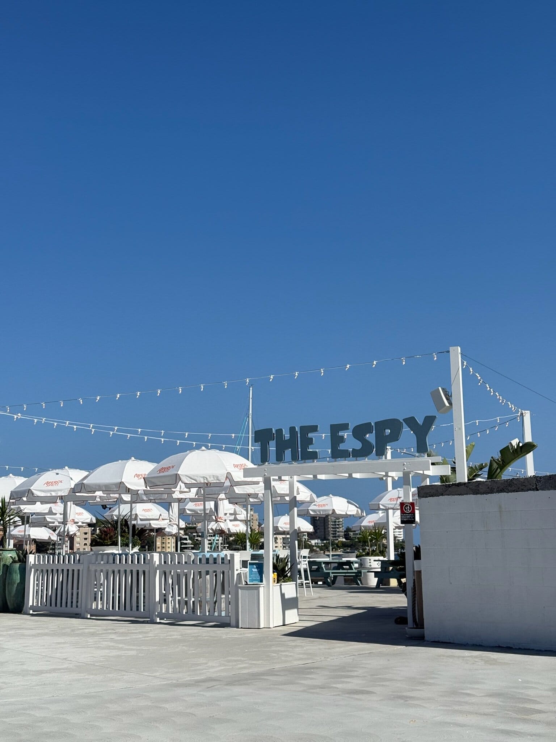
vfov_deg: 39.7
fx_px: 1028
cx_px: 278
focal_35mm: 48
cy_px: 371
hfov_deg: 30.3
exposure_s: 1/8772
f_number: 1.78
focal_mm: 6.76
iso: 64
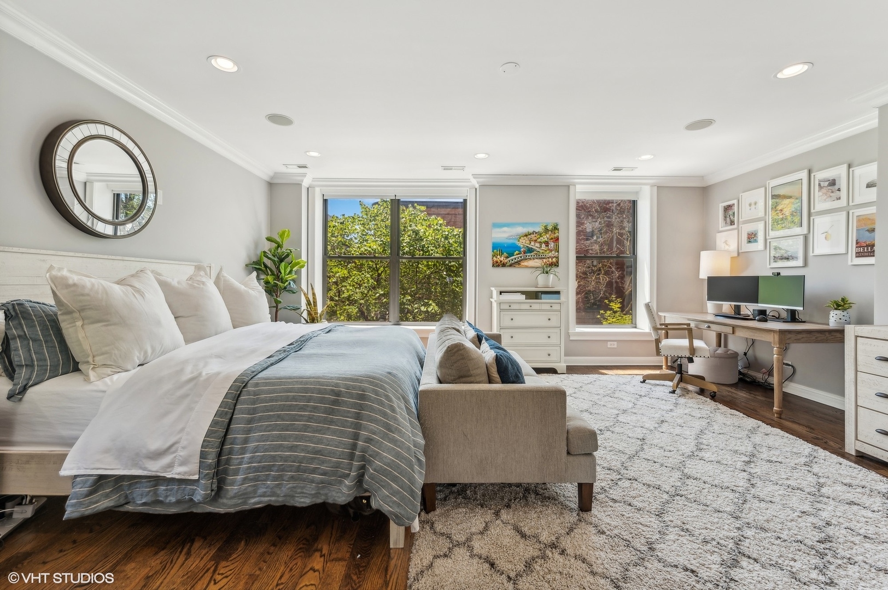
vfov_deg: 81.1
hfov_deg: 104.3
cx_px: 444
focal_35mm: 14
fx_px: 345
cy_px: 295
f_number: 9
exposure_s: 1/8
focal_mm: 14
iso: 100
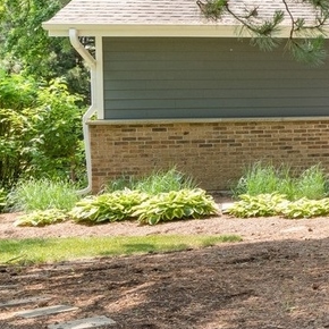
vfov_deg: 22.6
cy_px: 93
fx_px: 817
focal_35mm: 76
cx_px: 710
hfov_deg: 16.0
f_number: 9.5
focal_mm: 16
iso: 200
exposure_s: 1/125
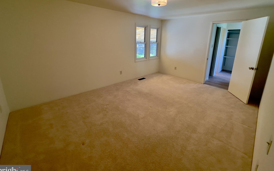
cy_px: 66
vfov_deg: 70.3
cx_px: 143
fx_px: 119
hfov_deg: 97.8
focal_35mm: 16
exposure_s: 1/120
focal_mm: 2.22
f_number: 2.2
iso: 160
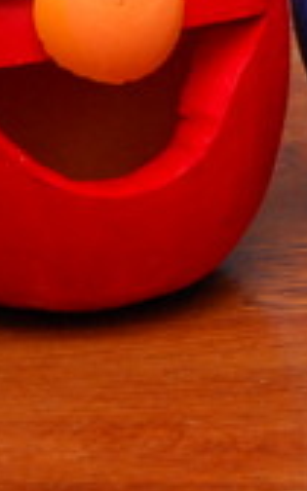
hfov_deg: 3.2
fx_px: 5486
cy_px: -88
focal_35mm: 410
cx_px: 623
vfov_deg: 5.1
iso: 800
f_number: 8
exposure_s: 1/30
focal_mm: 75
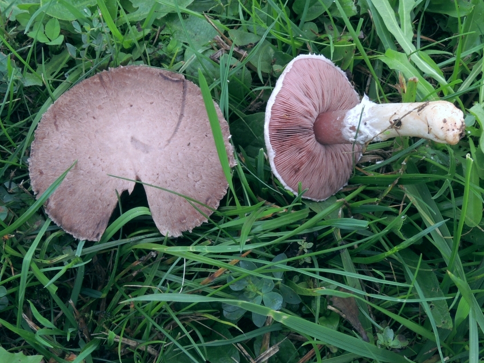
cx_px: 213
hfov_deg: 36.8
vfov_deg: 28.0
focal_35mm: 52
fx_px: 727
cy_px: 146
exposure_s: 1/25
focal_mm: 7.6
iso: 100
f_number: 7.6
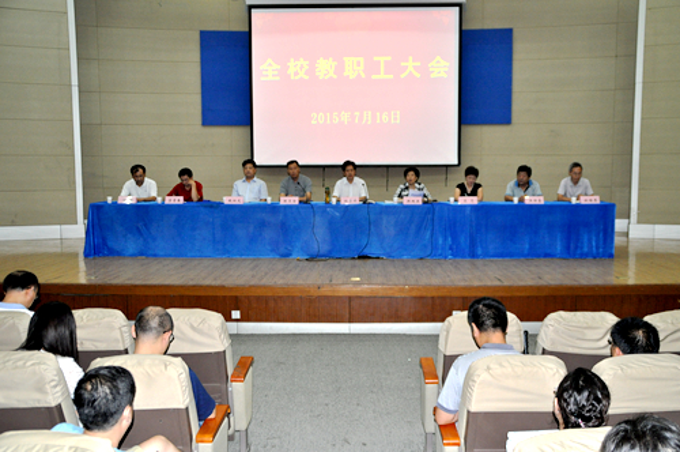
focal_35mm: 38
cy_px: 226
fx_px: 707
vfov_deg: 35.4
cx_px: 340
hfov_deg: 51.3
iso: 800
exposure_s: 1/60
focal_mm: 25
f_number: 3.8
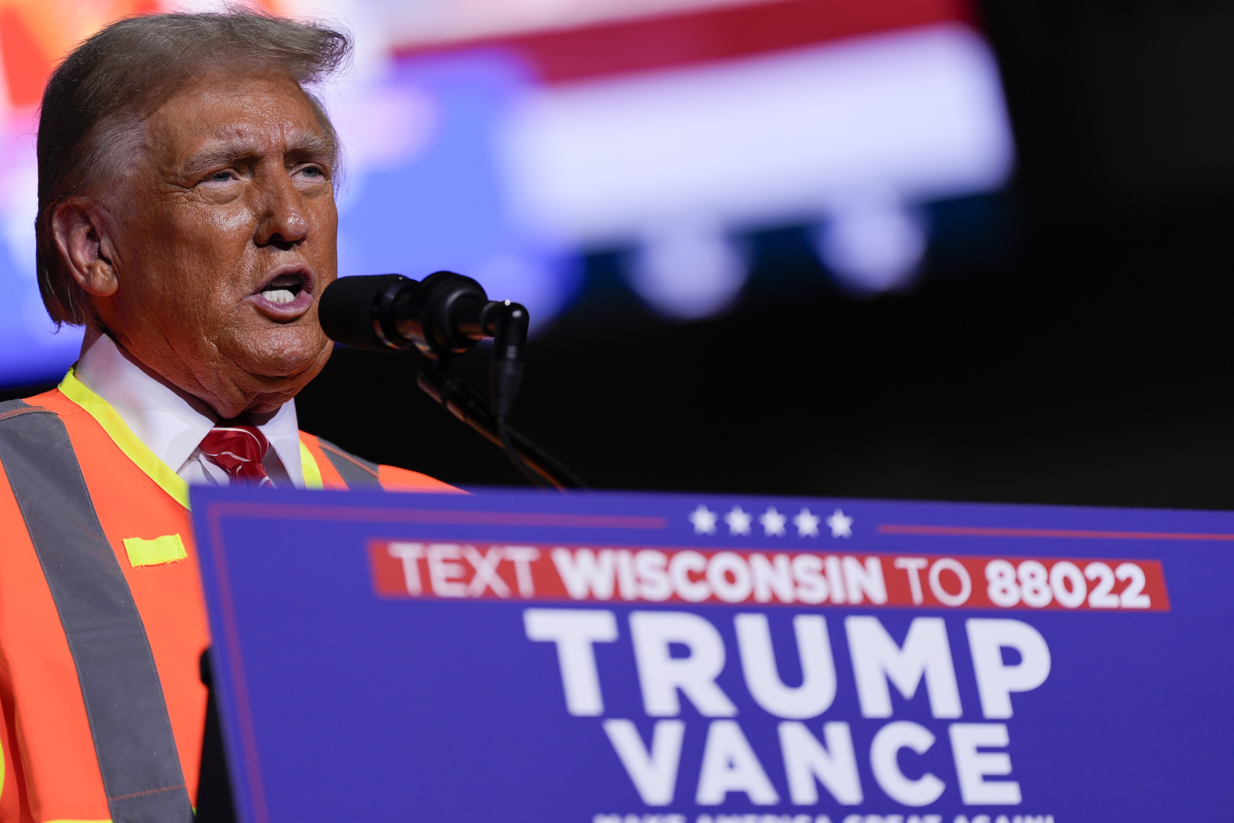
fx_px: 6855
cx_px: 617
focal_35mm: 200
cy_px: 412
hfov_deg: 10.3
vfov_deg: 6.9
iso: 320
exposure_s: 1/500
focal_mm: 200
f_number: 2.8
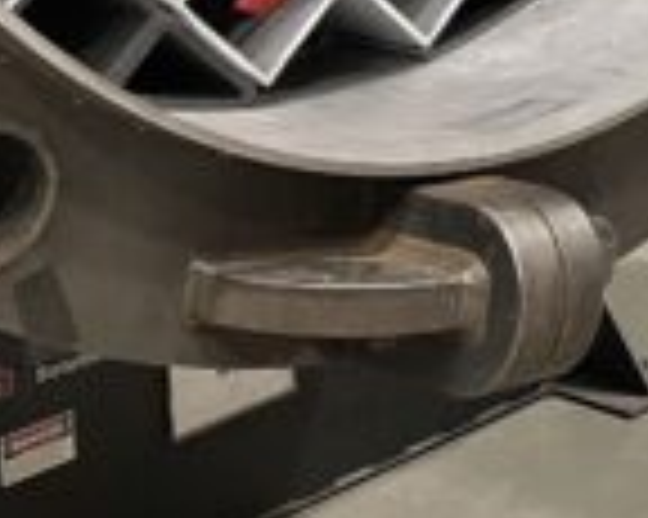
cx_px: 1143
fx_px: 2089
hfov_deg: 15.4
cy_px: -363
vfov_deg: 13.0
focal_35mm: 109
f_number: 1.6
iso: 250
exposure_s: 1/60
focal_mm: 4.2
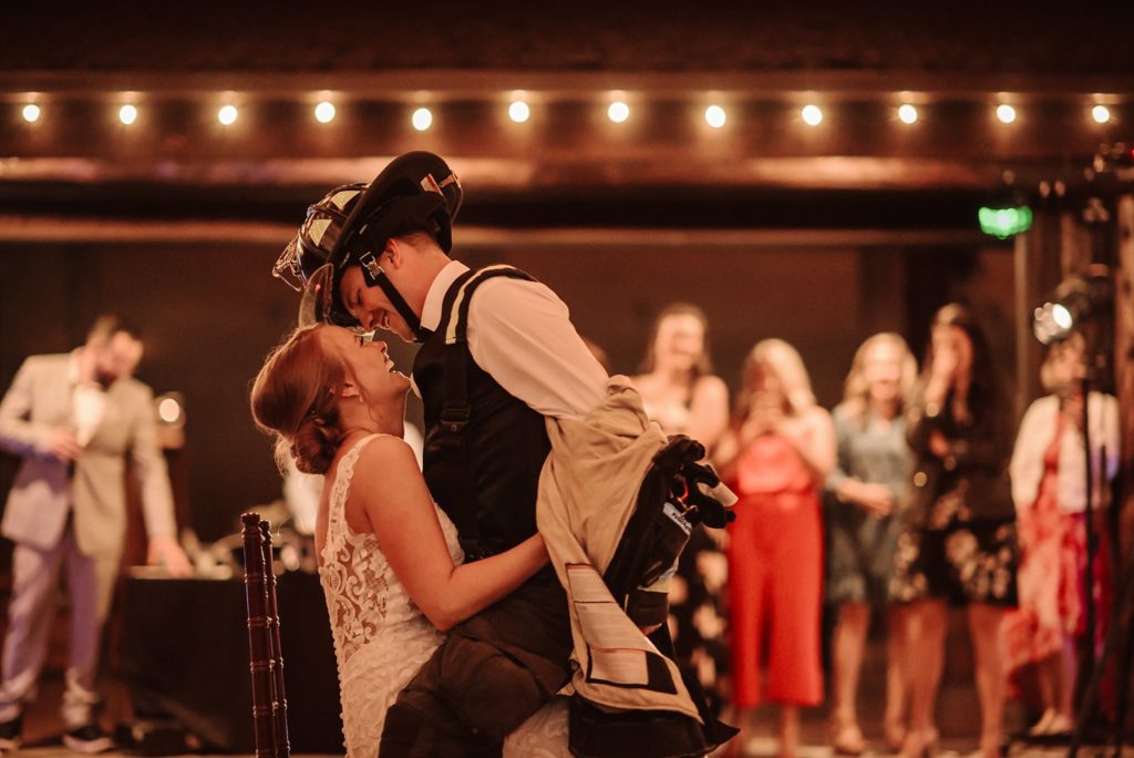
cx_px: 567
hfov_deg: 23.9
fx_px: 2679
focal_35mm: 85
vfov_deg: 16.1
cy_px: 379
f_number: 1.8
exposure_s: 1/250
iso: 2000
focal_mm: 85
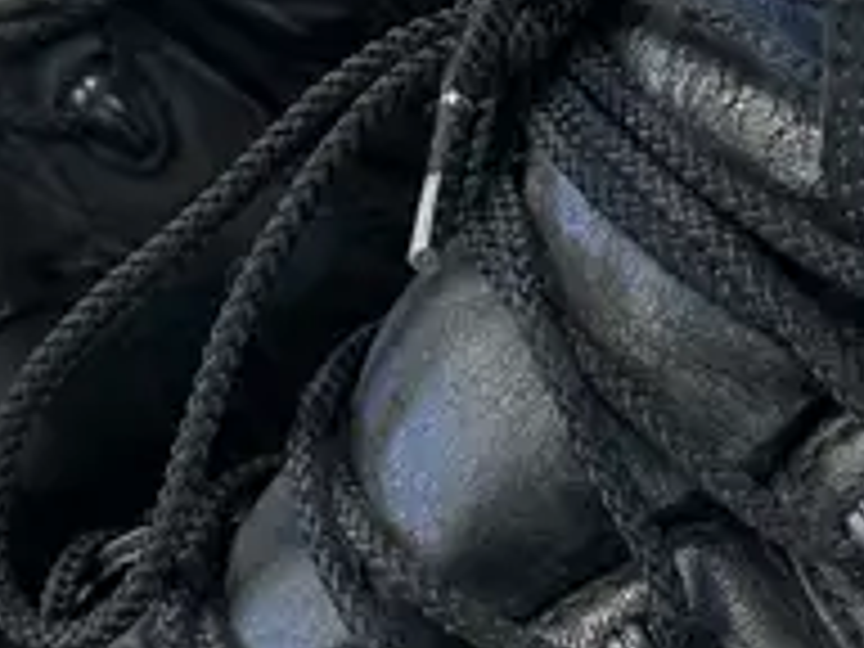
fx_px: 3195
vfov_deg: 11.5
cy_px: 544
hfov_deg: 15.4
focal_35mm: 128
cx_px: 351
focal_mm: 6.86
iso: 320
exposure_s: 1/50
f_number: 1.78
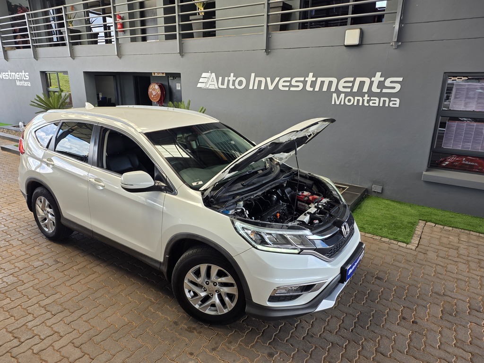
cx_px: 242
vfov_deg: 58.9
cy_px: 182
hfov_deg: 73.9
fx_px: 322
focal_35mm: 23
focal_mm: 6.25
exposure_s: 1/180
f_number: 1.7
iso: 40
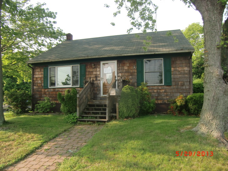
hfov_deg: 71.6
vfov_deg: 56.8
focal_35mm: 24
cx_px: 114
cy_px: 86
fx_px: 158
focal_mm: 4.3
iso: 64
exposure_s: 1/160
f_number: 3.2
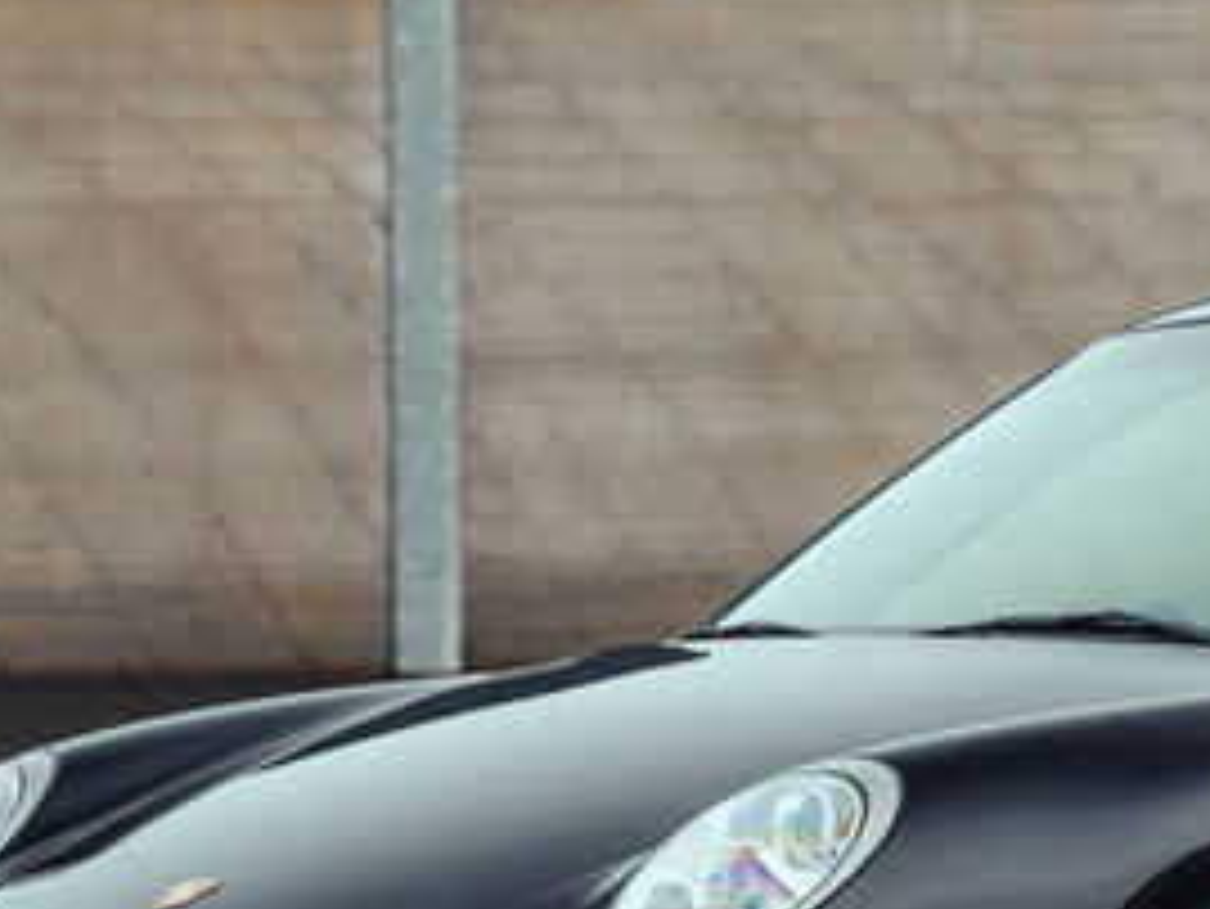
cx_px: 1340
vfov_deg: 3.3
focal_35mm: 457
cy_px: 713
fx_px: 15982
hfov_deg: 4.3
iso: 400
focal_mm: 125
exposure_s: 1/80
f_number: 5.6
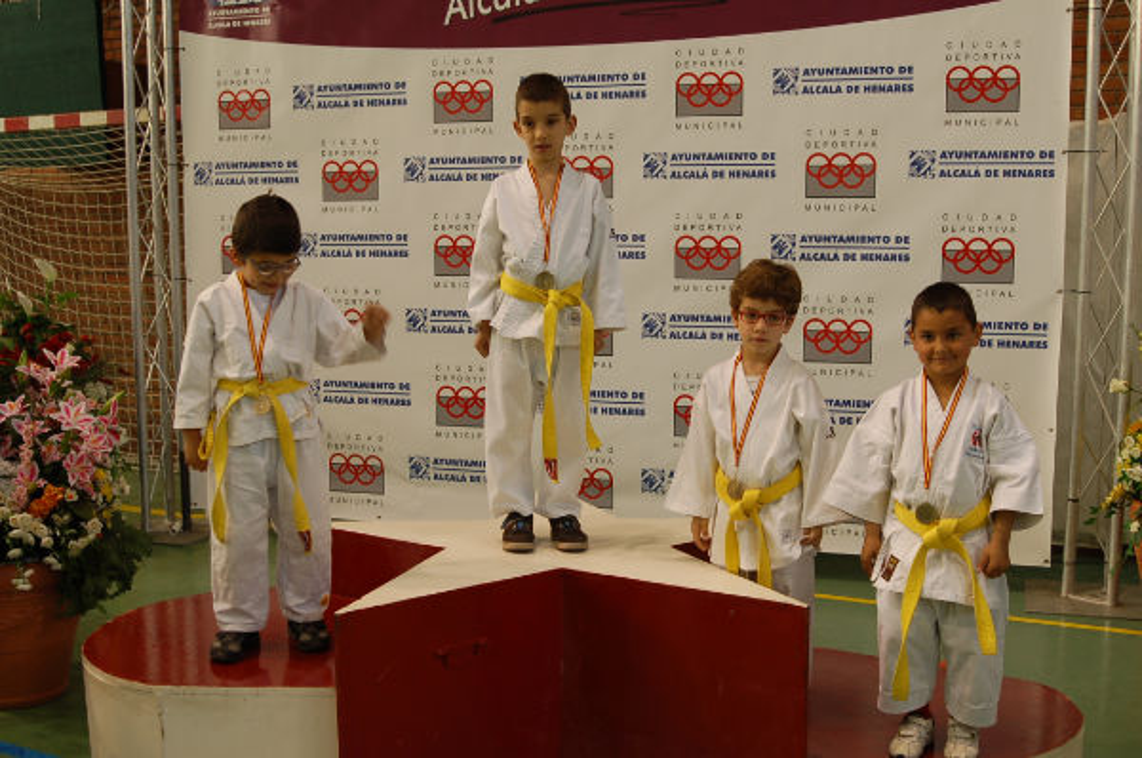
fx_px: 1330
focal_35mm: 42
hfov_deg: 46.5
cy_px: 379
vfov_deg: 31.8
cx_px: 571
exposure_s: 1/50
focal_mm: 28
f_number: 3.5
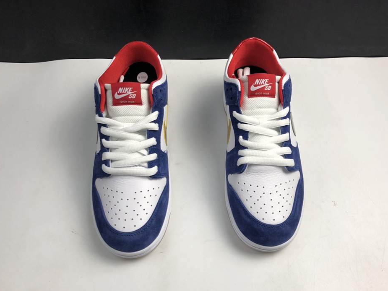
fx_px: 348
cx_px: 197
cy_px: 148
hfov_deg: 58.3
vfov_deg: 45.5
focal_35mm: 31
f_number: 1.8
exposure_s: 1/100
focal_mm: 4
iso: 25
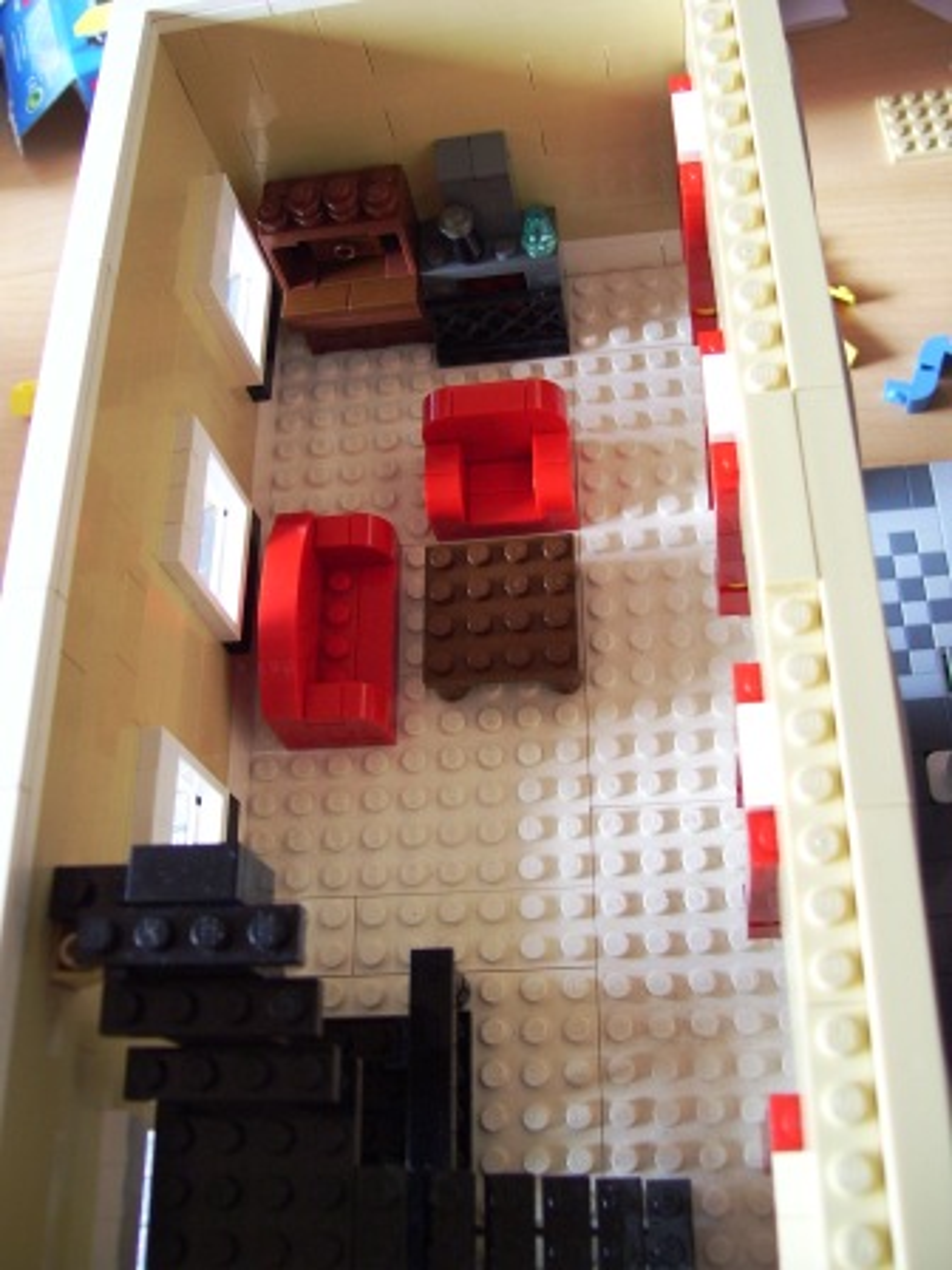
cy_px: 635
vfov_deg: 51.4
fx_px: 1320
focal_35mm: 36
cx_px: 476
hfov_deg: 39.7
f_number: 2.7
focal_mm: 6
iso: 160
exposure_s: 1/30
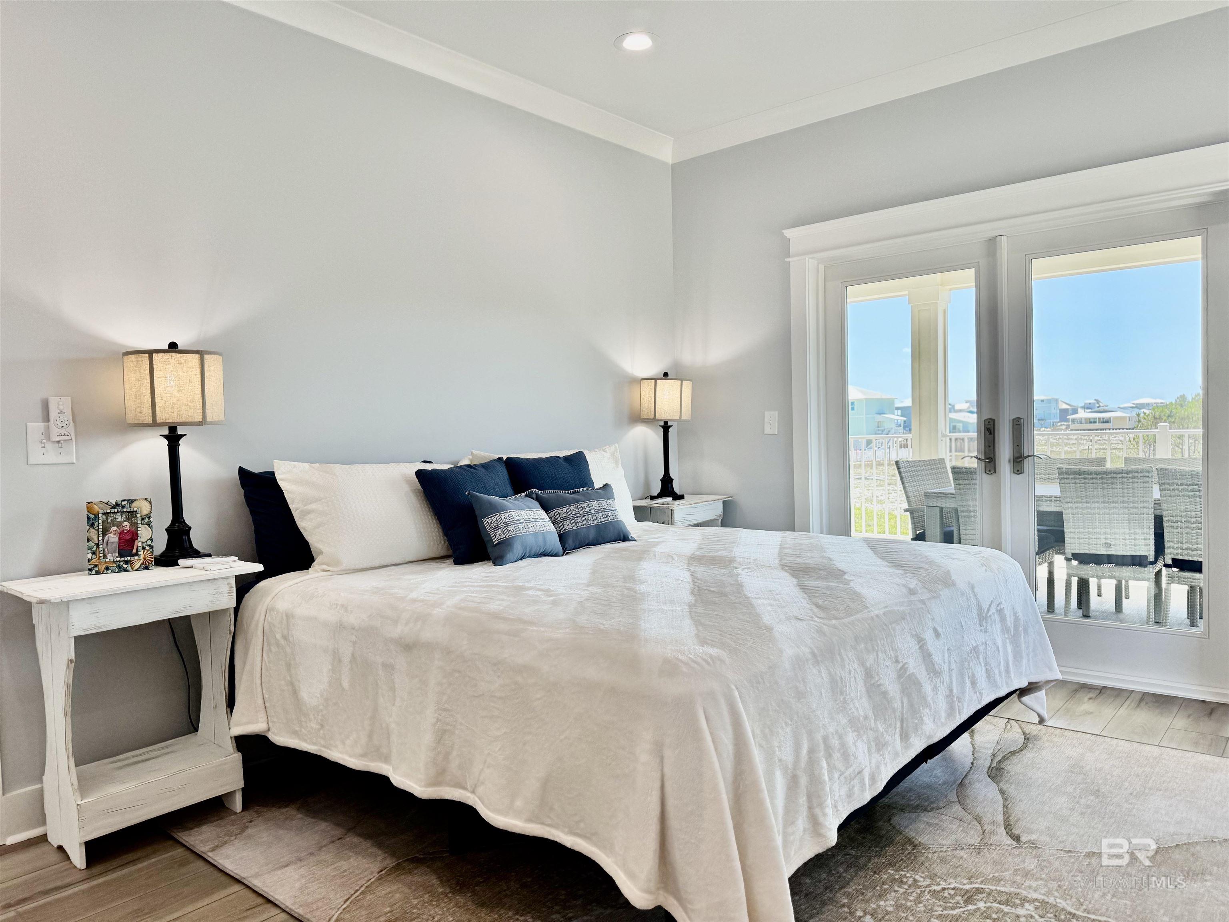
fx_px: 852
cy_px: 461
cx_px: 614
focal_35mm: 24
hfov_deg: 71.6
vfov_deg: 56.8
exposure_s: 1/645
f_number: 1.78
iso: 80
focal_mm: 6.76
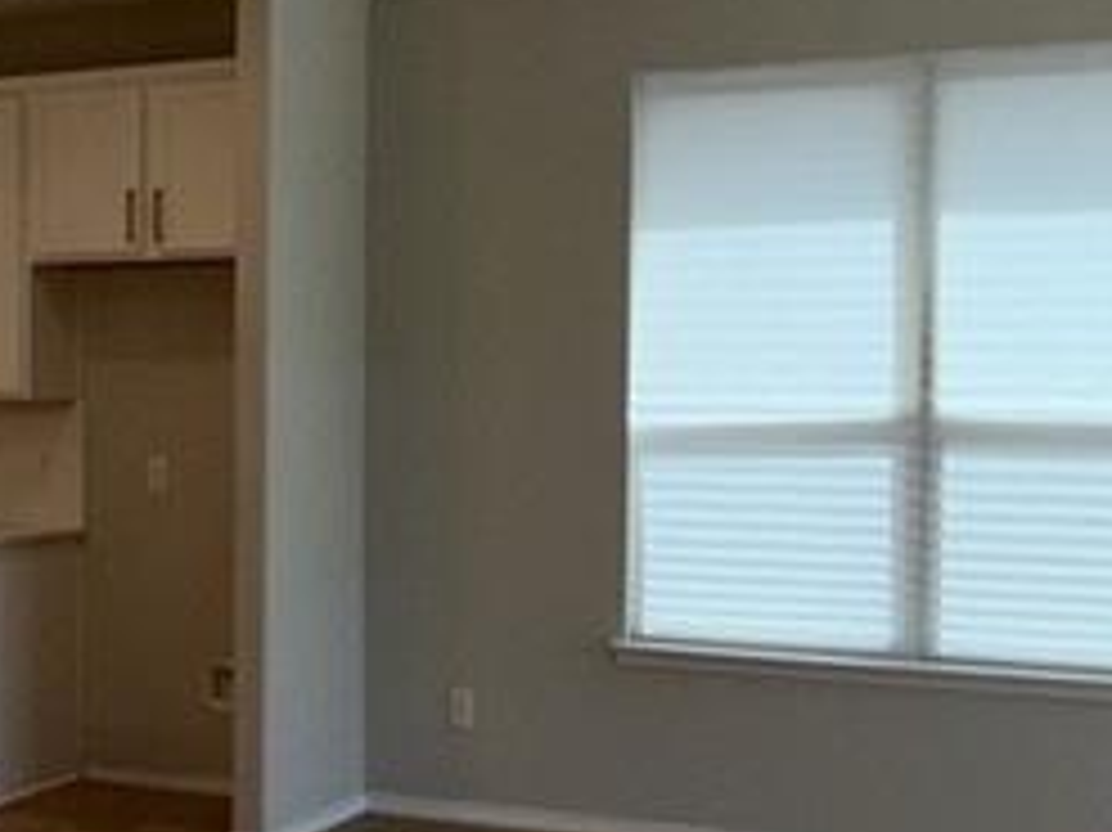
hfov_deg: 33.0
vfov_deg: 25.2
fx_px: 1862
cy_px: 400
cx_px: 401
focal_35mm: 58
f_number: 2.2
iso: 16
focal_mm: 2.22
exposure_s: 1/242
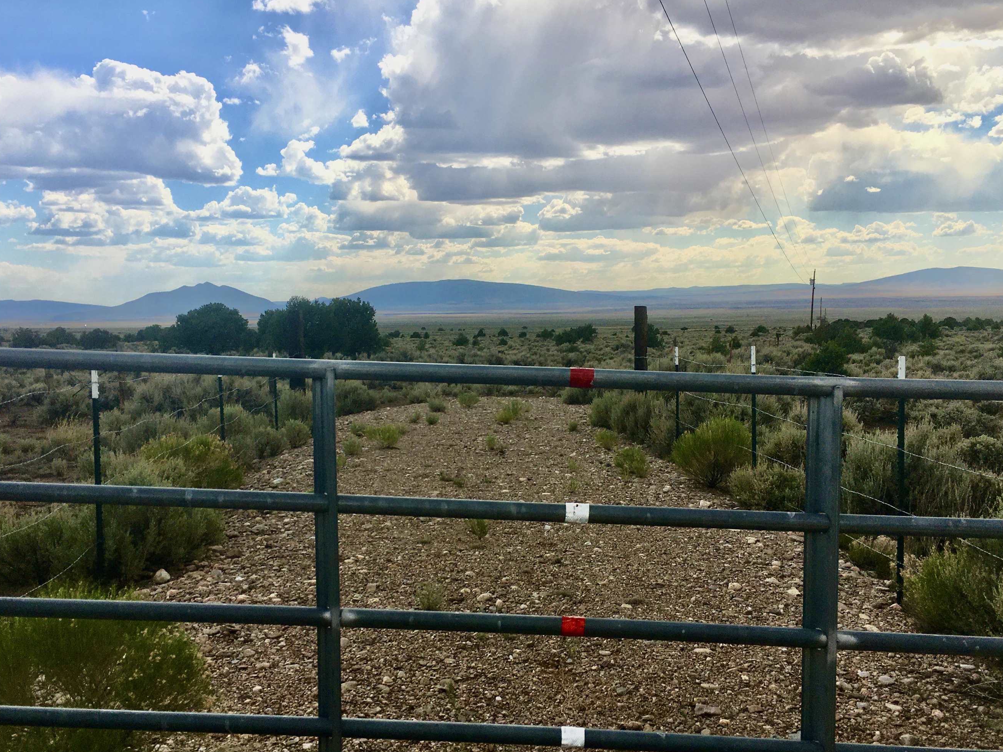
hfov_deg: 53.9
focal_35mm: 34
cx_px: 485
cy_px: 420
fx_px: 985
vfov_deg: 41.7
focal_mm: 4.15
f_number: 2.2
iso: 25
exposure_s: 1/1672
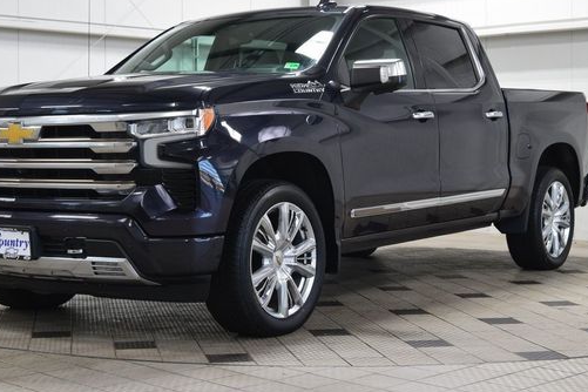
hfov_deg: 29.2
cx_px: 266
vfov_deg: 19.7
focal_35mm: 69
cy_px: 159
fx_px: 1127
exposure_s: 1/15
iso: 500
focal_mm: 36
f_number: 6.3
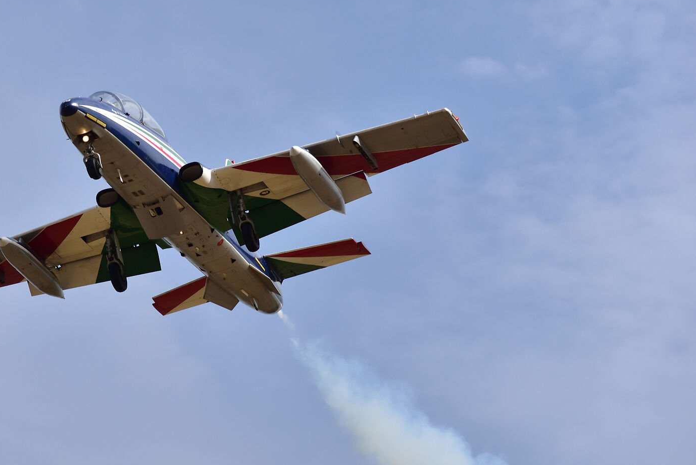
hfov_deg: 9.9
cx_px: 115
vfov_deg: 6.6
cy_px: 210
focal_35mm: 208
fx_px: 4022
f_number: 5
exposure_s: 1/4000
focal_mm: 120
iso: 640
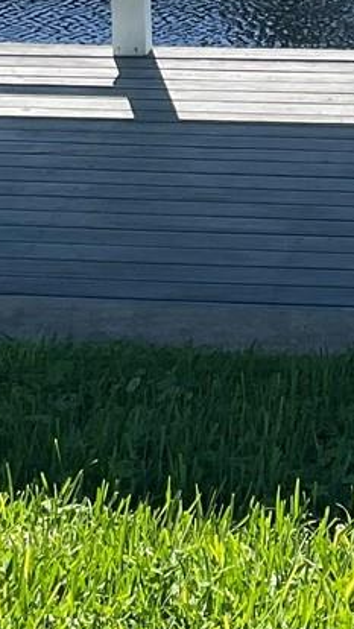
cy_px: 68
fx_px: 2035
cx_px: 316
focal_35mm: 122
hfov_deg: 9.9
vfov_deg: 17.3
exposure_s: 1/1035
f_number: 1.8
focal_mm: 3
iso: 16
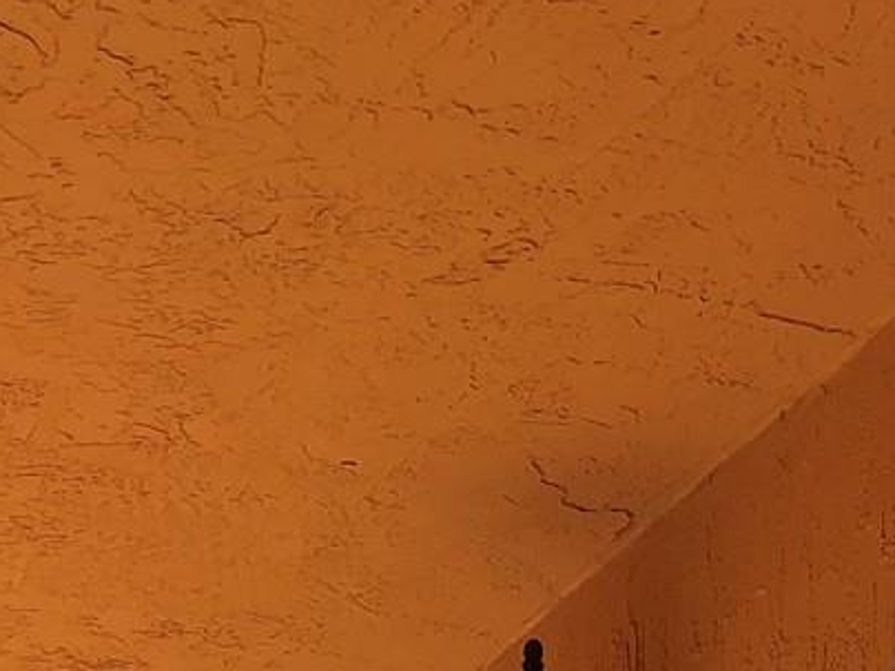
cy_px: 1220
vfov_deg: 12.2
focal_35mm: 111
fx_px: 2870
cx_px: 842
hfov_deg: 17.4
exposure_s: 1/527
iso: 20
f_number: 1.8
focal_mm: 3.99
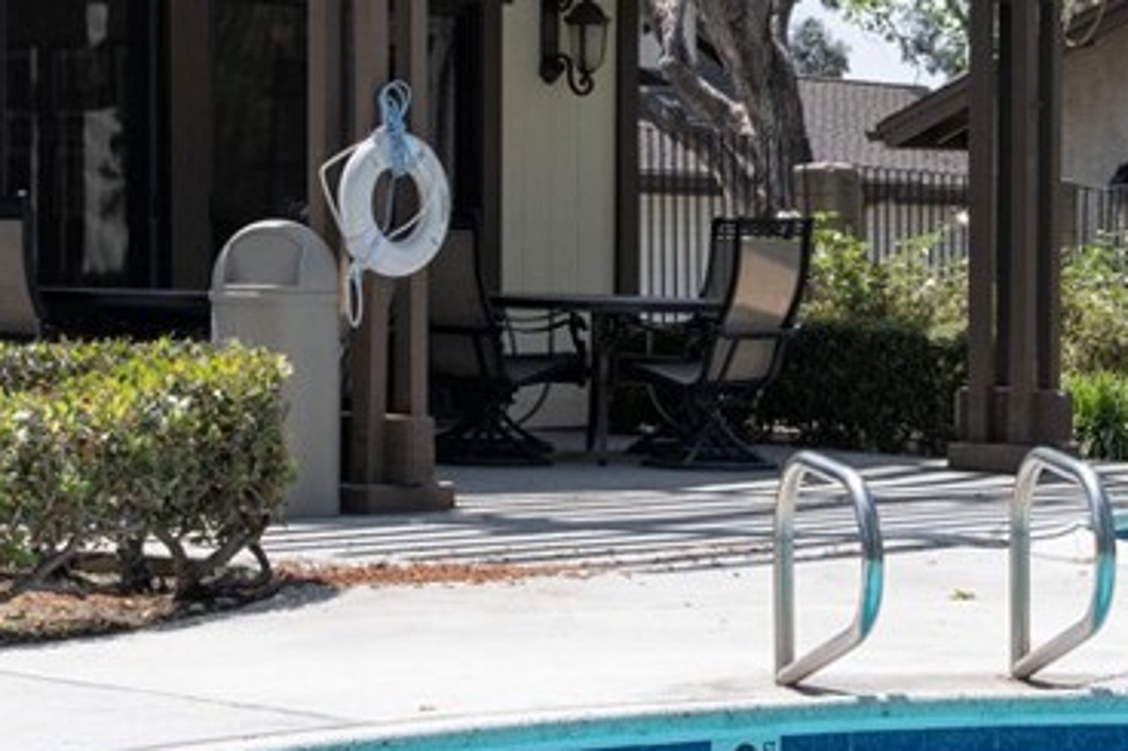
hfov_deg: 17.2
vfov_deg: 11.7
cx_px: 1024
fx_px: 3664
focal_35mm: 117
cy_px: 409
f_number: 5
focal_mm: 28
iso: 400
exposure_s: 1/2500
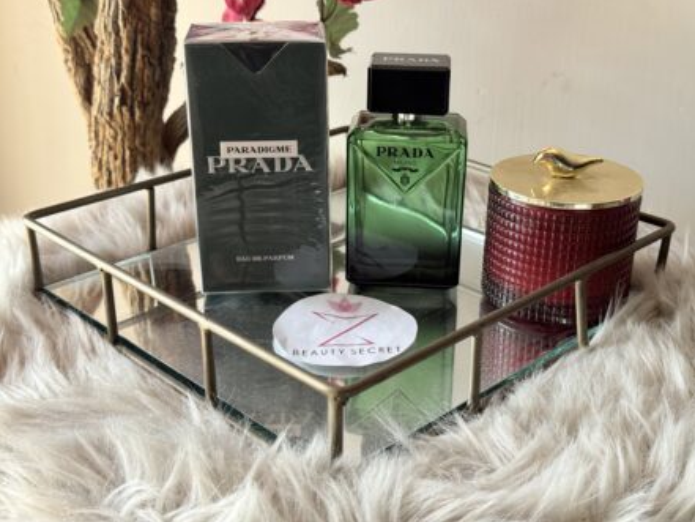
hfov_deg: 38.9
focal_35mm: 49
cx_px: 353
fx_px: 984
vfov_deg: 29.7
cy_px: 260
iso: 160
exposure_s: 1/131
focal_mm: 6.76
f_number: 1.78
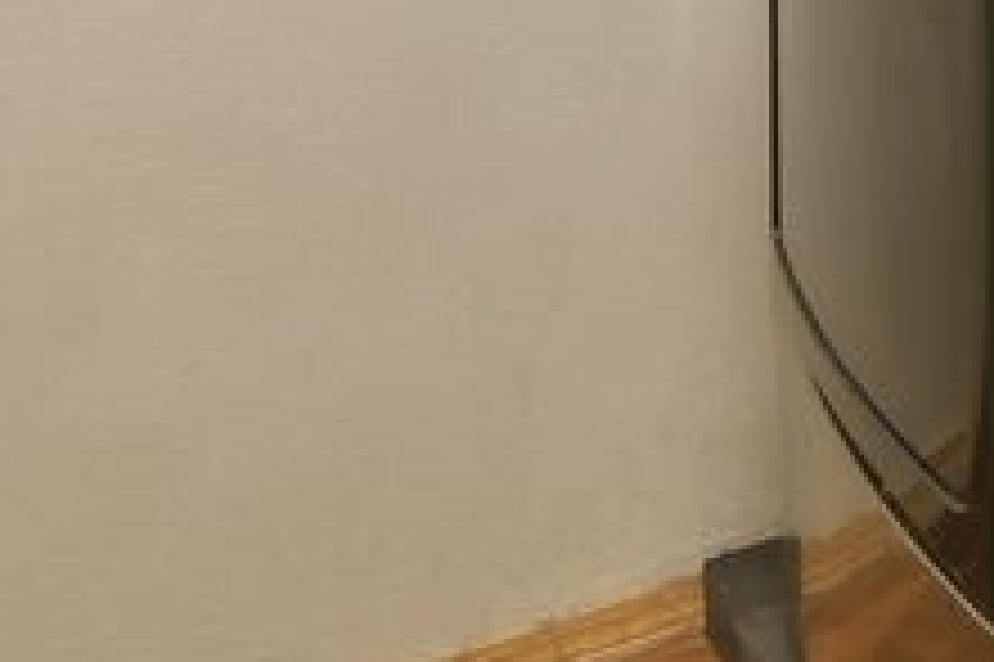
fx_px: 2042
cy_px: -531
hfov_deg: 21.3
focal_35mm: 74
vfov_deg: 15.7
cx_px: 1628
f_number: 10
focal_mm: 11
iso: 320
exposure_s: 1/5
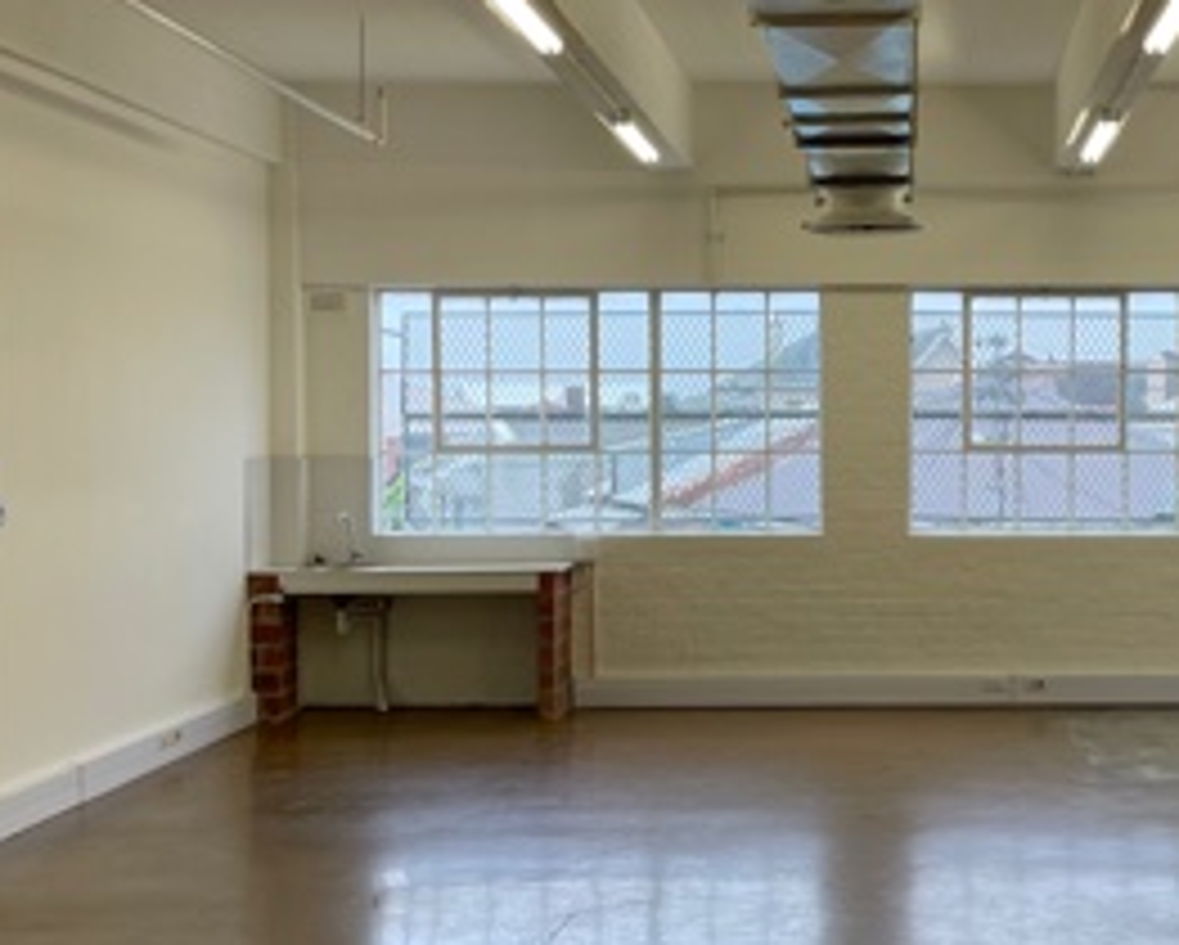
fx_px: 2165
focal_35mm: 62
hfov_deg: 30.0
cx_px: 882
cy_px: 459
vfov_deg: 24.6
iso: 32
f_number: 1.6
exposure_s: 1/128
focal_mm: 5.1
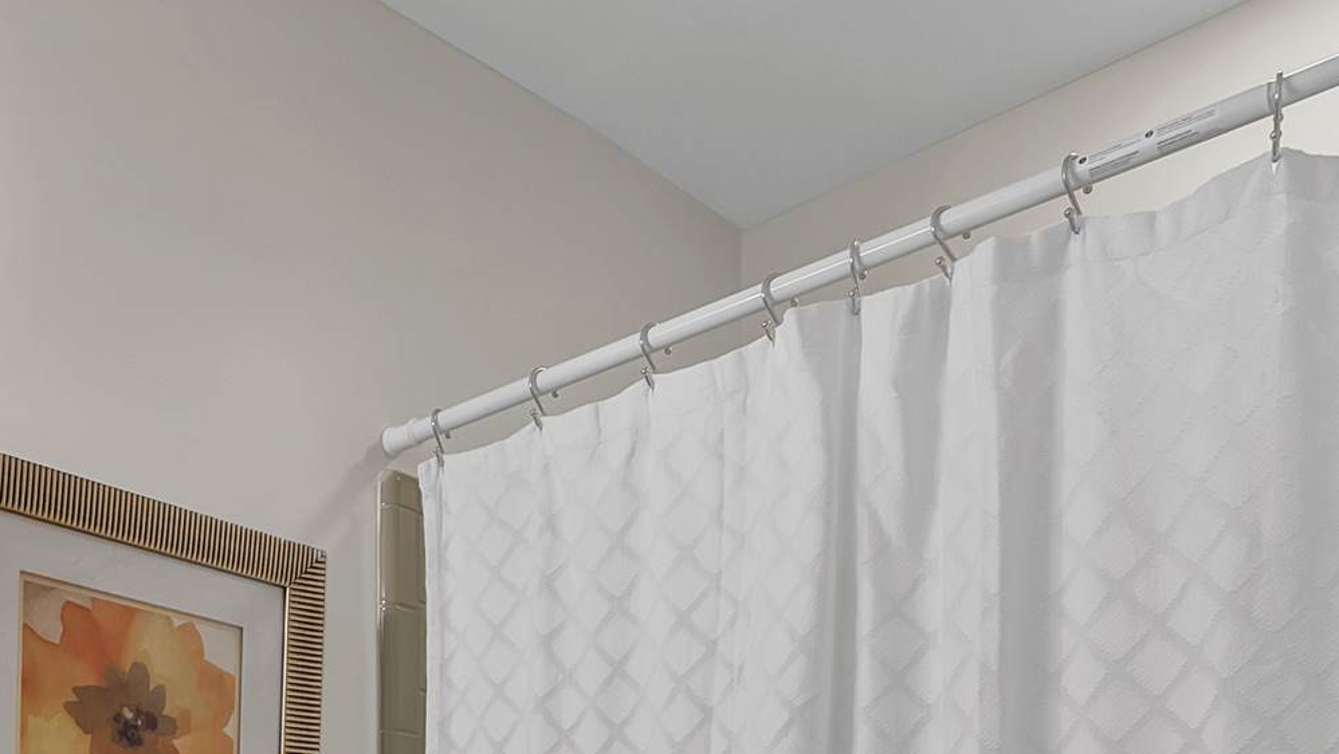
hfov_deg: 44.9
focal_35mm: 42
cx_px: 192
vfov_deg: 23.1
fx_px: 1492
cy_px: 1119
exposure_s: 1/15
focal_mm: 16
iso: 250
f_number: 9
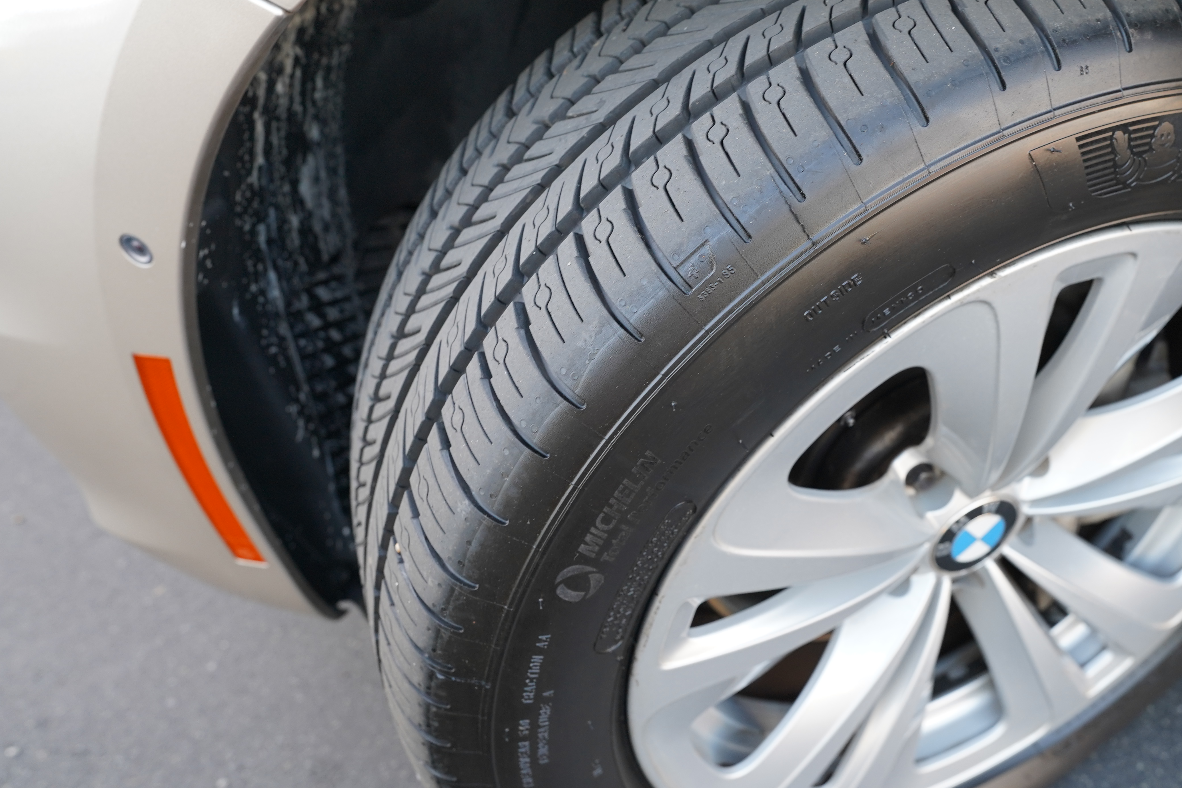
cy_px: 402
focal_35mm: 29
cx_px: 837
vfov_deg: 45.0
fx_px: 952
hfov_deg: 61.2
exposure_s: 1/60
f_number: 4
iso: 400
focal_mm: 20
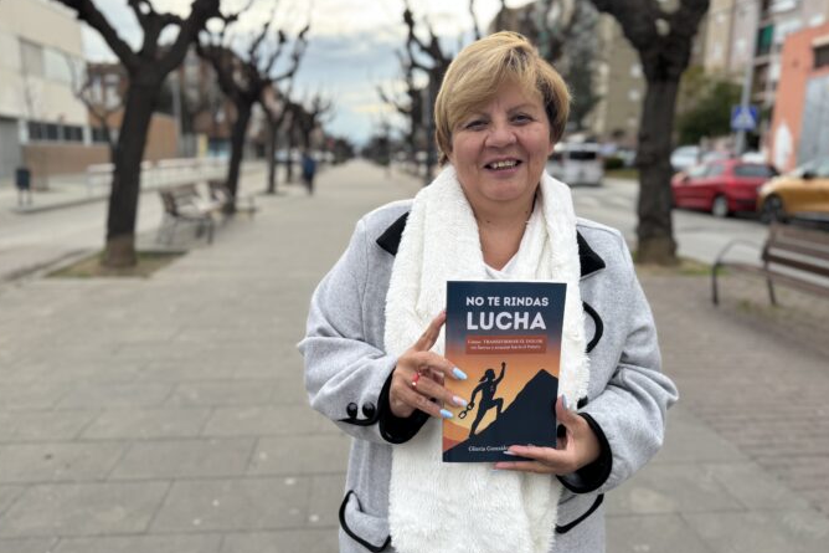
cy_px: 277
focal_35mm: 26
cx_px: 413
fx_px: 599
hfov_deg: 69.4
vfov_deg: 49.5
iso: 80
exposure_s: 1/980
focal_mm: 6.76
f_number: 1.78
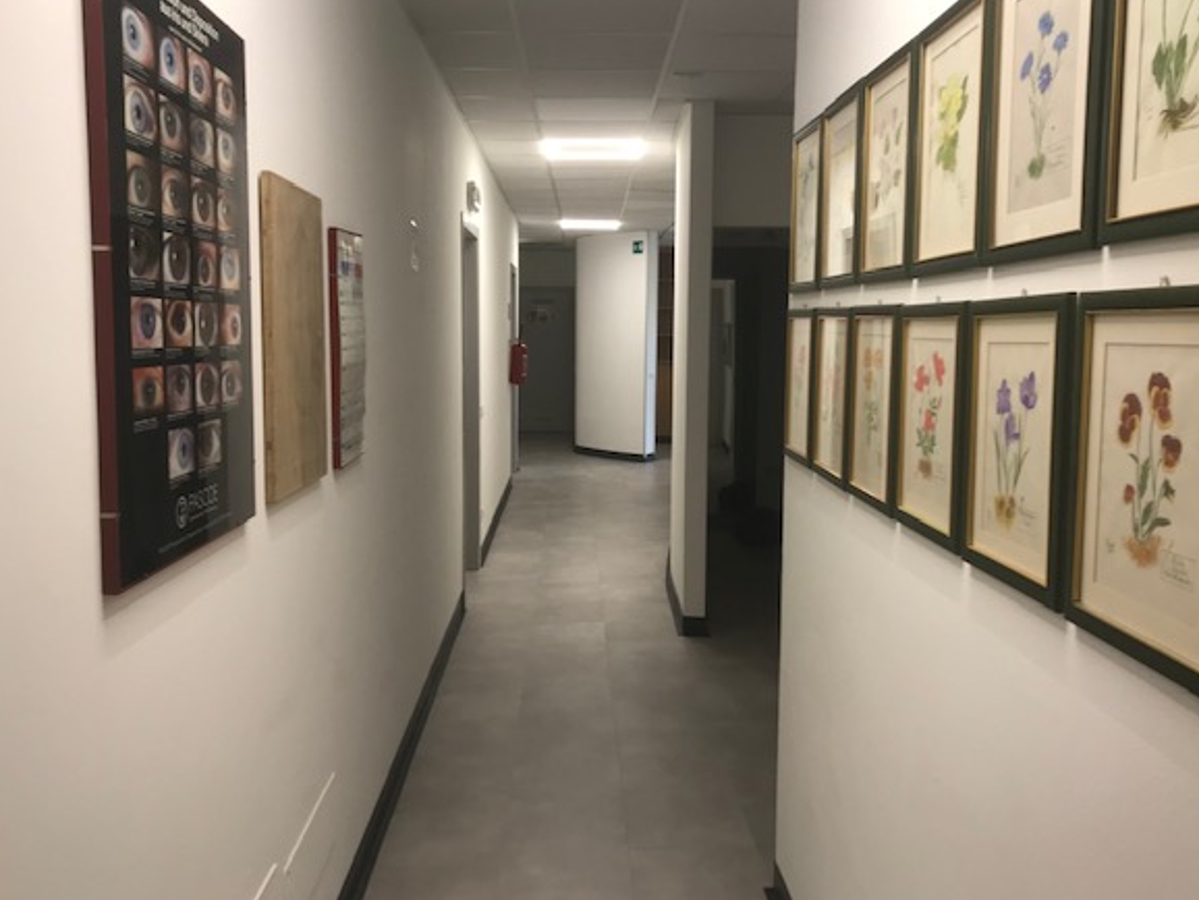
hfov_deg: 58.3
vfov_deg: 45.5
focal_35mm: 31
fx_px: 1074
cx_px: 595
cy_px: 438
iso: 32
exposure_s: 1/50
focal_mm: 3.99
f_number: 1.8
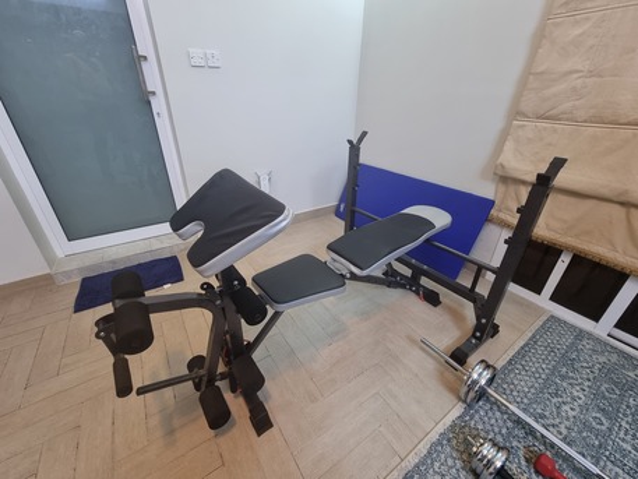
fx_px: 240
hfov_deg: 106.2
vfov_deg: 89.9
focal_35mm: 13
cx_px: 319
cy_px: 240
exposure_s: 1/33
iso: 320
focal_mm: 2.2
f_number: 2.2
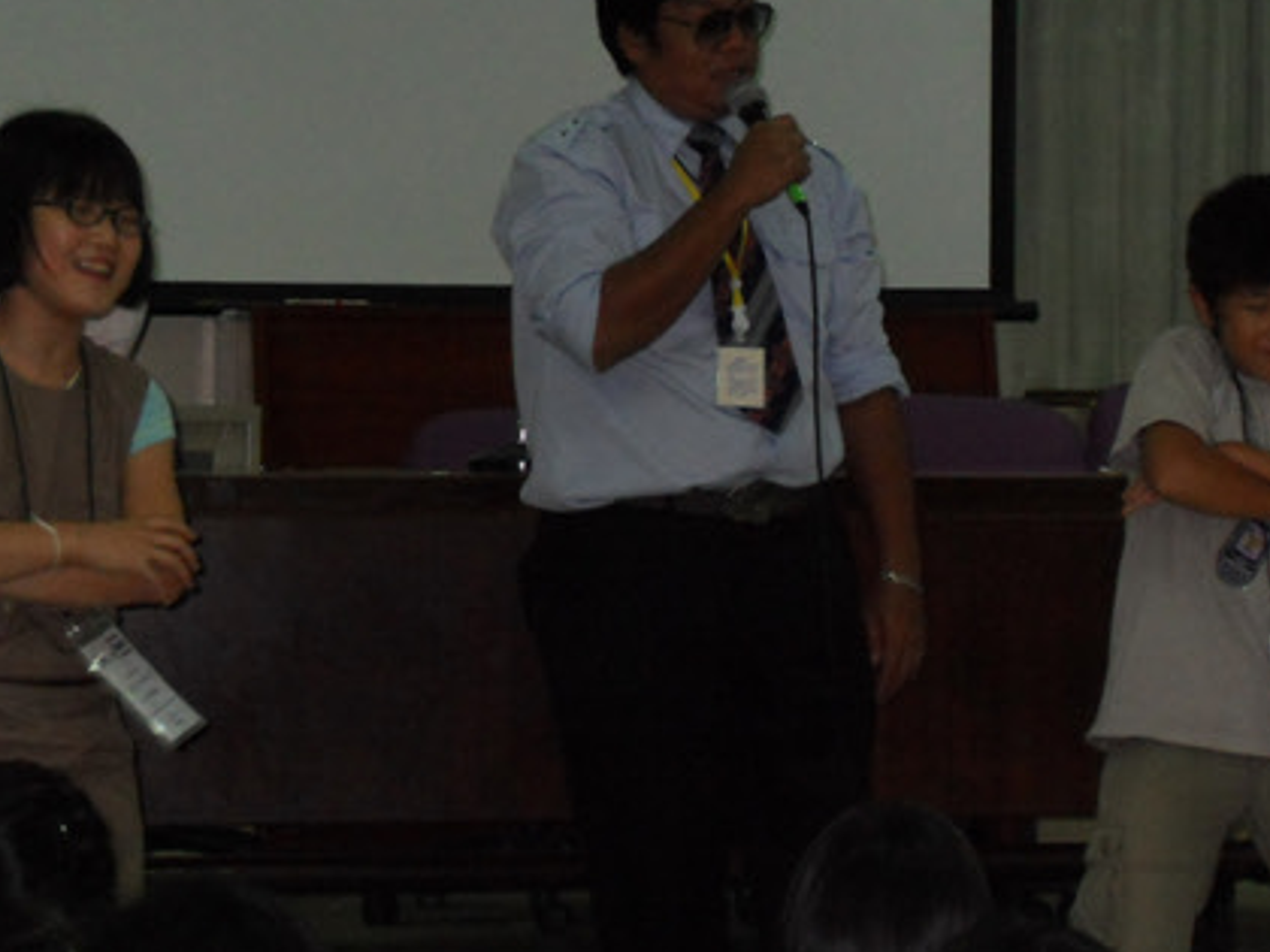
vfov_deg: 10.4
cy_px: 499
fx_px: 5246
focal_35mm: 143
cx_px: 711
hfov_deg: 13.8
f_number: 4.9
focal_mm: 16.1
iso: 400
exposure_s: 1/90
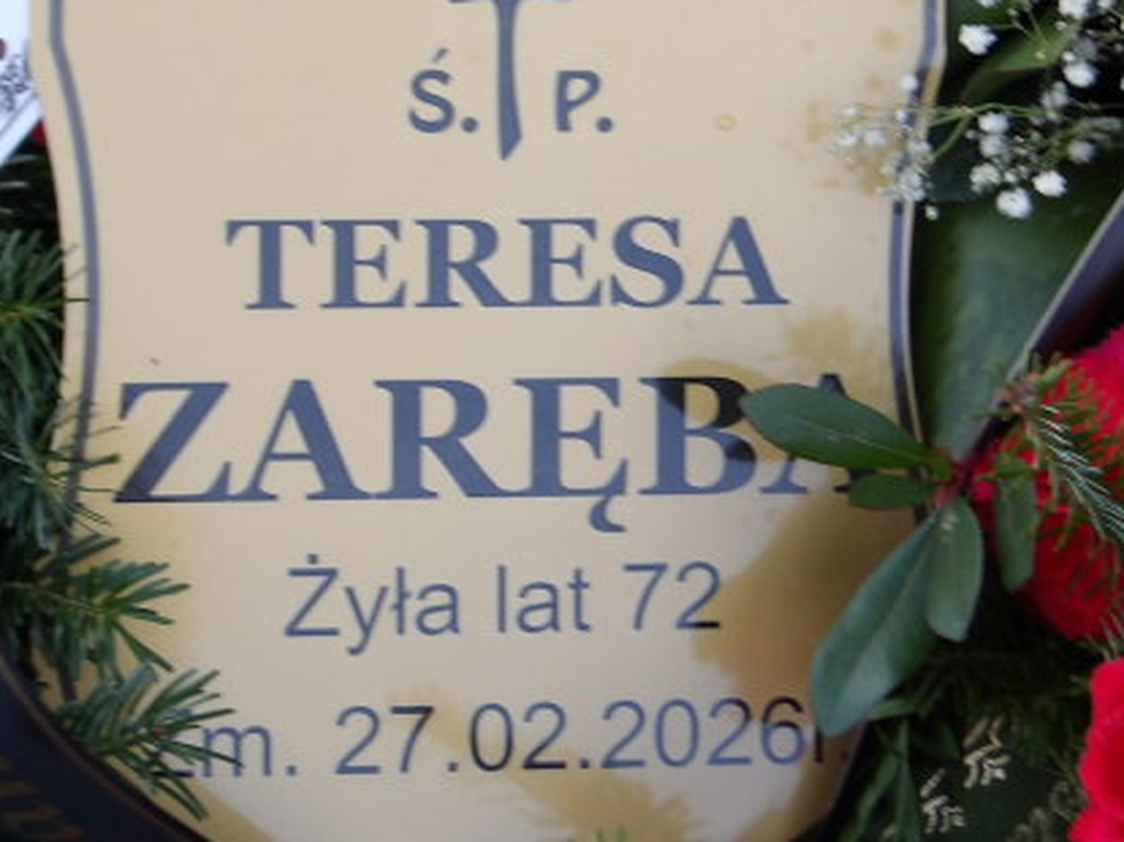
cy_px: 421
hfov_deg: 11.8
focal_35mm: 167
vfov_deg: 8.9
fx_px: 5419
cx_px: 546
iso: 110
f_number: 6.6
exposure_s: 1/54
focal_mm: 19.6
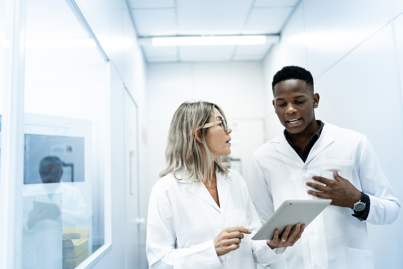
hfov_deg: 54.4
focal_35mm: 35
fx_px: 392
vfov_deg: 37.9
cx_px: 202
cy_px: 134
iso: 250
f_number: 1.4
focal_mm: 35
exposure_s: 1/320
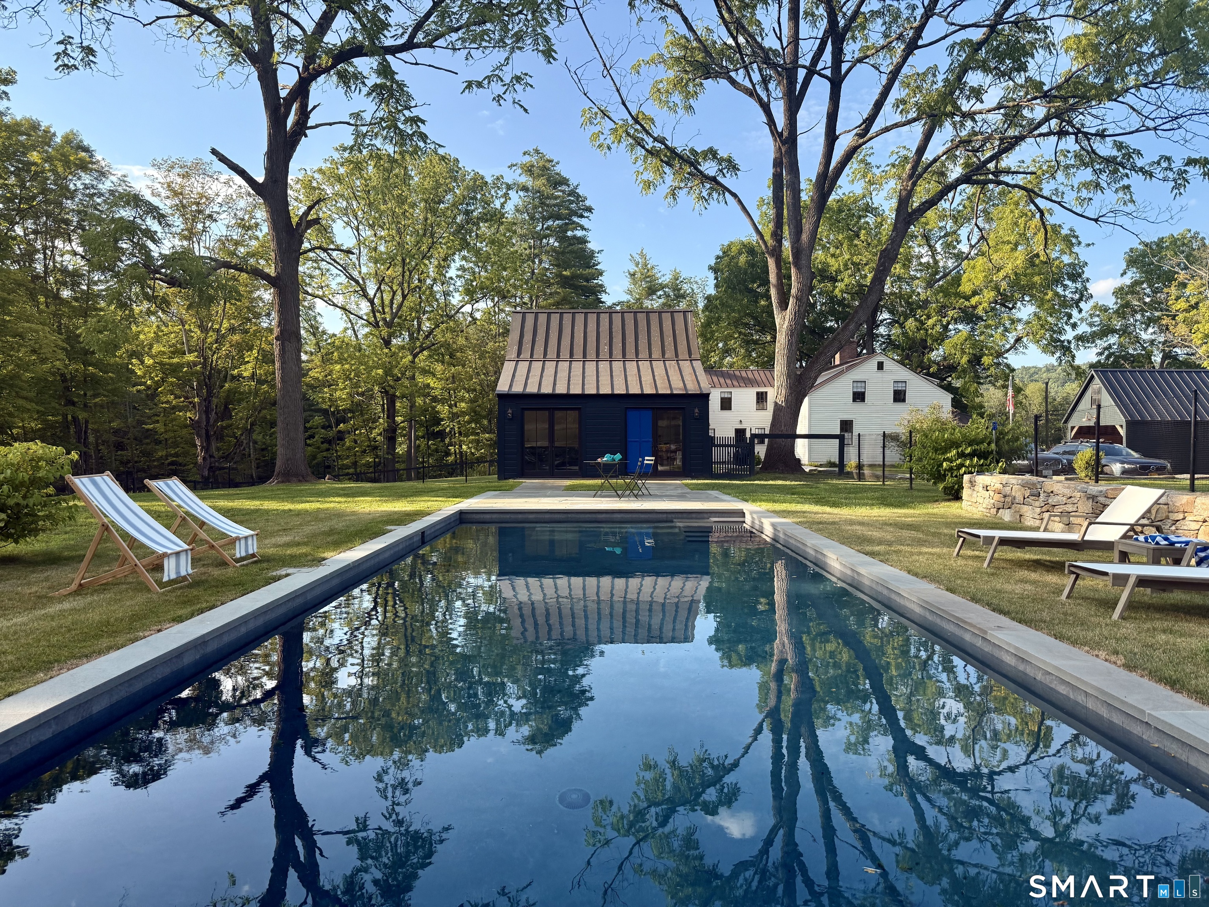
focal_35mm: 24
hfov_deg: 71.6
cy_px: 454
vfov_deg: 56.8
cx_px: 604
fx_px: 838
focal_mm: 6.76
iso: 100
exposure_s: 1/1812
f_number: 1.78
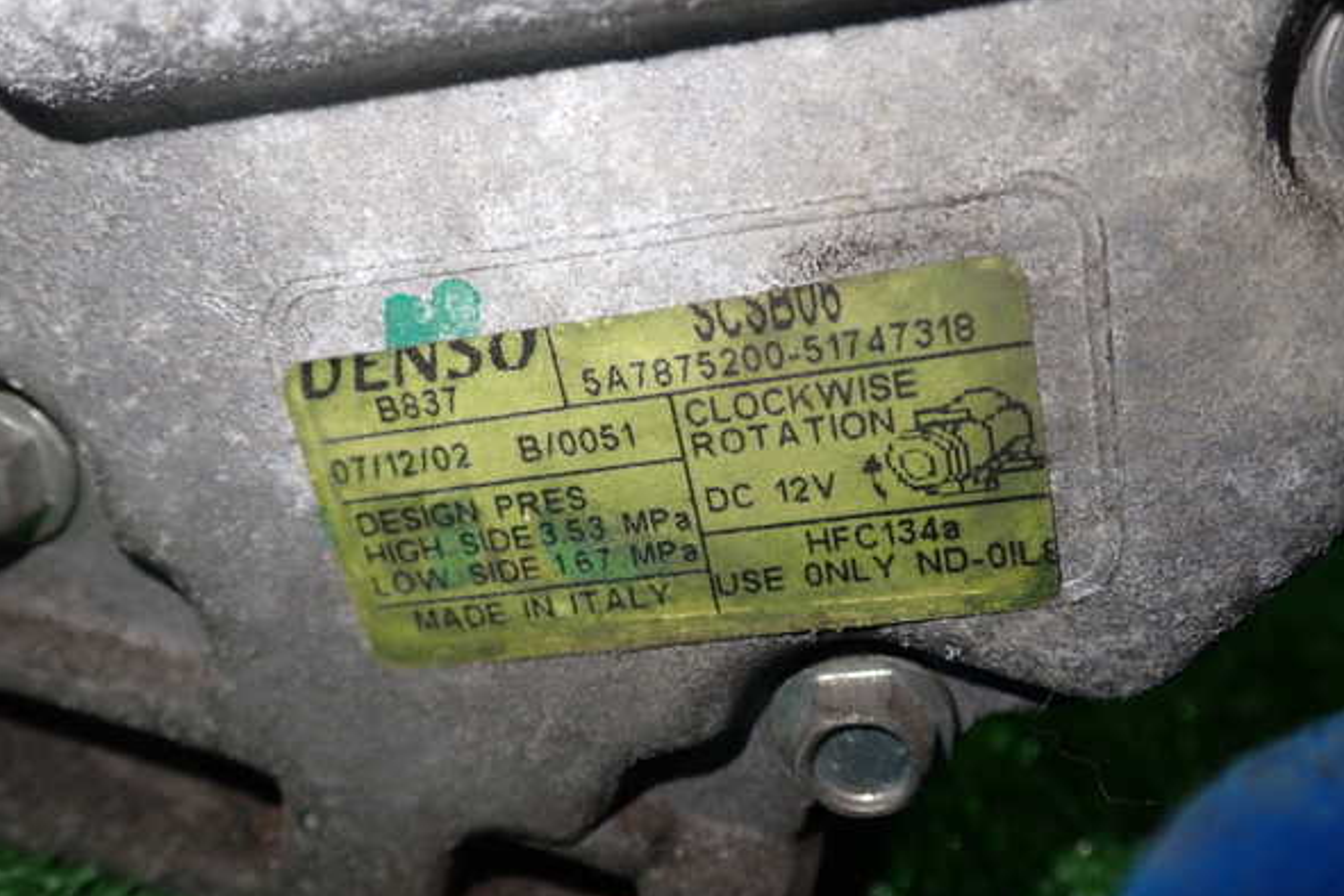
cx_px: 664
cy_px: 453
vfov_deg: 35.1
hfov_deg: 50.7
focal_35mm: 38
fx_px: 1419
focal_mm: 6.37
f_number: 2.5
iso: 200
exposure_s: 1/60
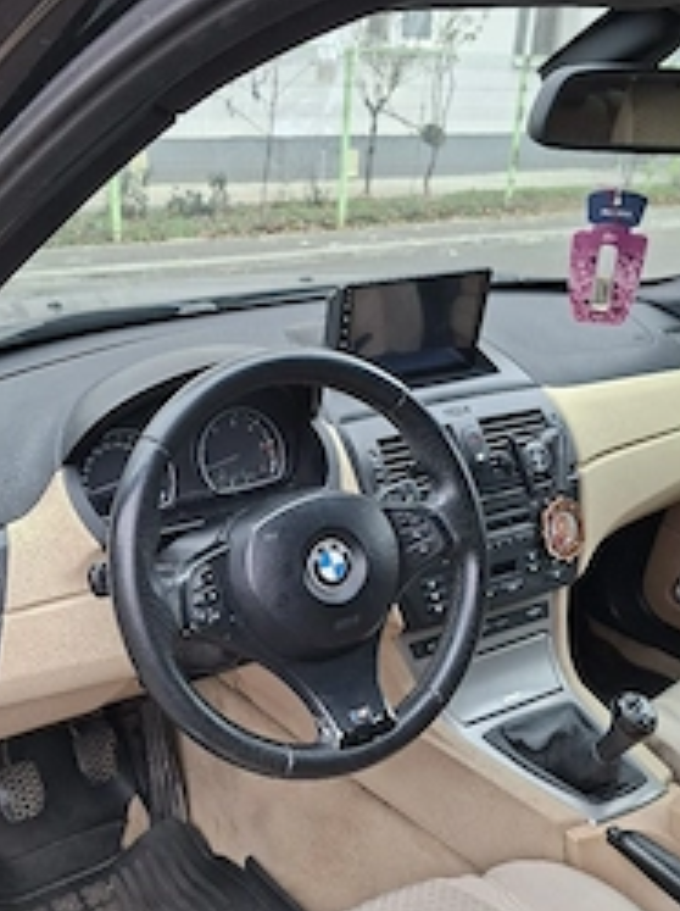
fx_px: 972
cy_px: 538
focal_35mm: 37
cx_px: 292
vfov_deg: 49.9
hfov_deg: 38.5
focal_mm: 5.54
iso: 50
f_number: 1.8
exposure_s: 1/100
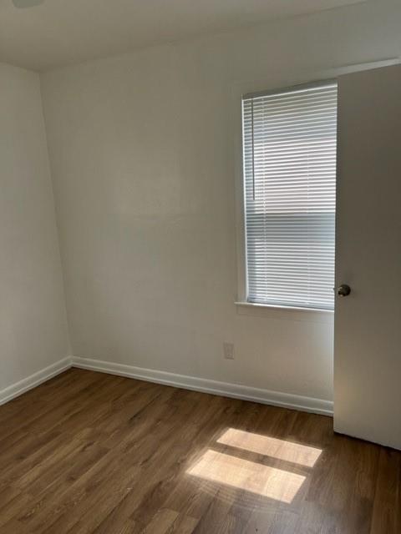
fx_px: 402
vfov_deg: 67.3
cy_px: 267
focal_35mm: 26
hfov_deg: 53.1
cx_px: 200
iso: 40
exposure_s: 1/201
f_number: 1.6
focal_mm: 5.1
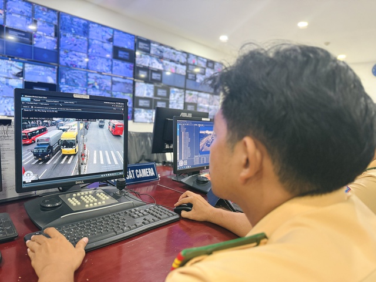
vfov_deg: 56.8
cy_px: 141
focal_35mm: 24
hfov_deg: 71.6
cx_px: 188
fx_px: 261
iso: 320
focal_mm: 6.76
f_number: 1.78
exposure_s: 1/60
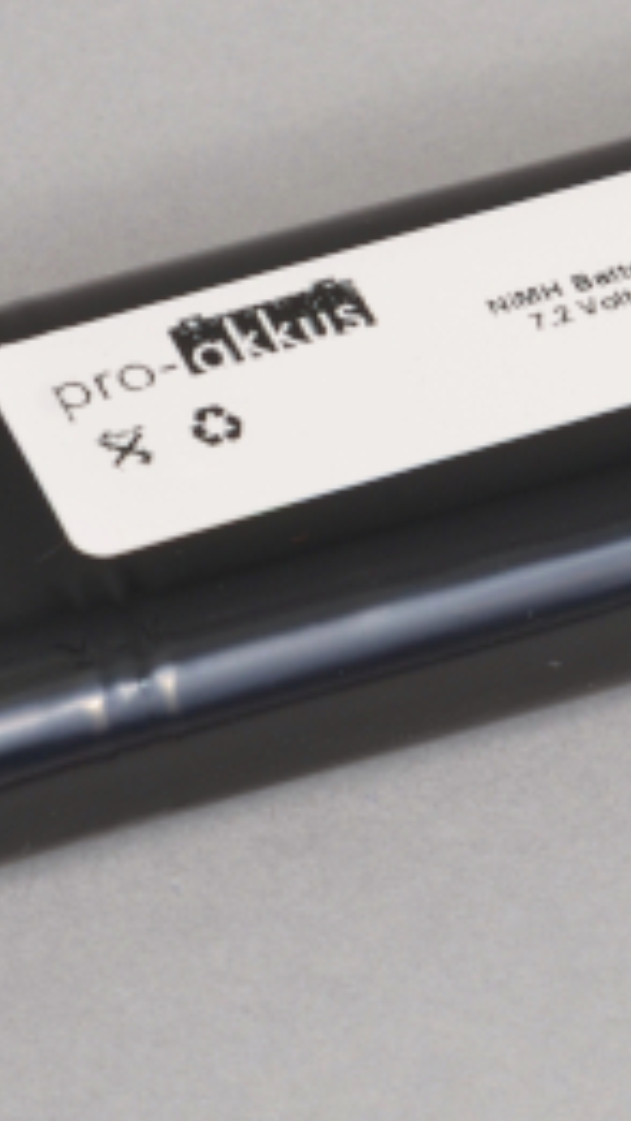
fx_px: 9985
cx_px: 670
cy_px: 730
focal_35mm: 336
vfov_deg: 6.4
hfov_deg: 3.6
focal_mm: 70
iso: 200
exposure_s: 1/160
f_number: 11
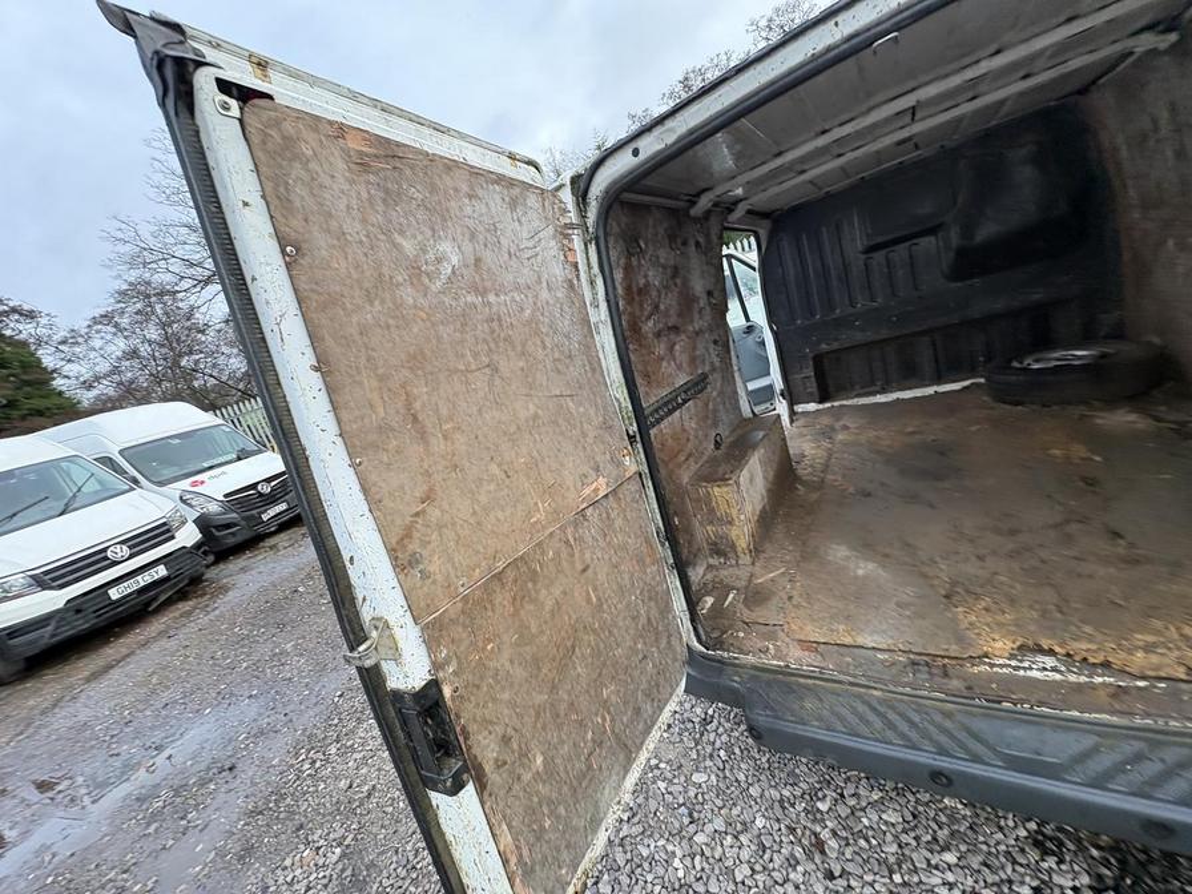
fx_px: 482
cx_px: 596
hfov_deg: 102.1
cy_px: 447
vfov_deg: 85.7
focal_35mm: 14
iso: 80
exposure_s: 1/136
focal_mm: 2.22
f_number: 2.2
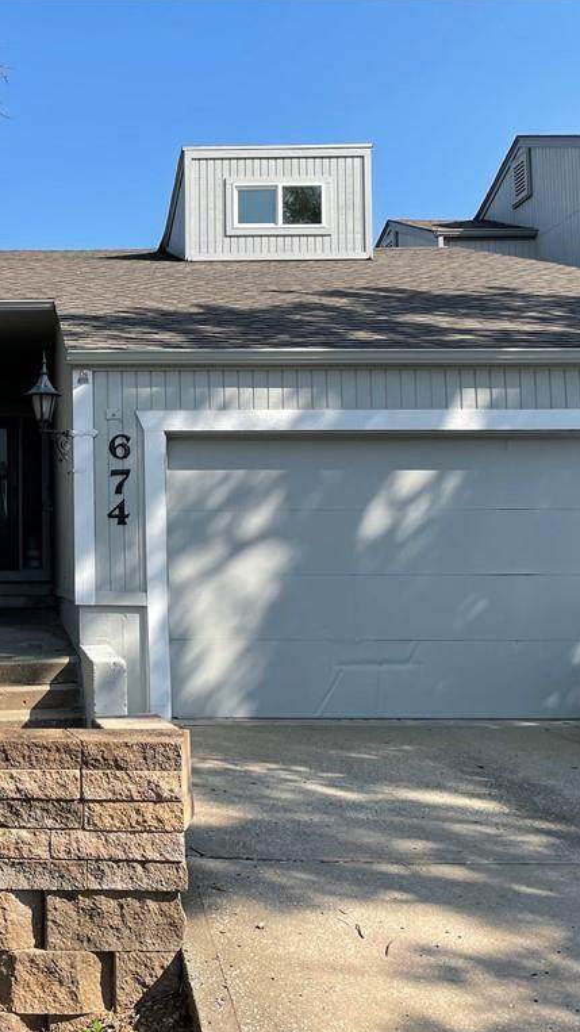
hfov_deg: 29.1
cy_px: 515
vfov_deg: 52.8
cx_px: -1
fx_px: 1039
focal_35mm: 38
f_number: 1.6
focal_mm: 4.2
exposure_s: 1/2212
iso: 32
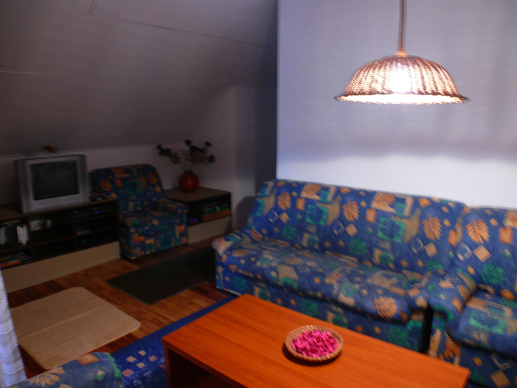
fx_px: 553
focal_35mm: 37
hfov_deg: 50.1
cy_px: 194
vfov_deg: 38.7
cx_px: 258
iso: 100
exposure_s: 1/1.3
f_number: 2.8
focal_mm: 7.7
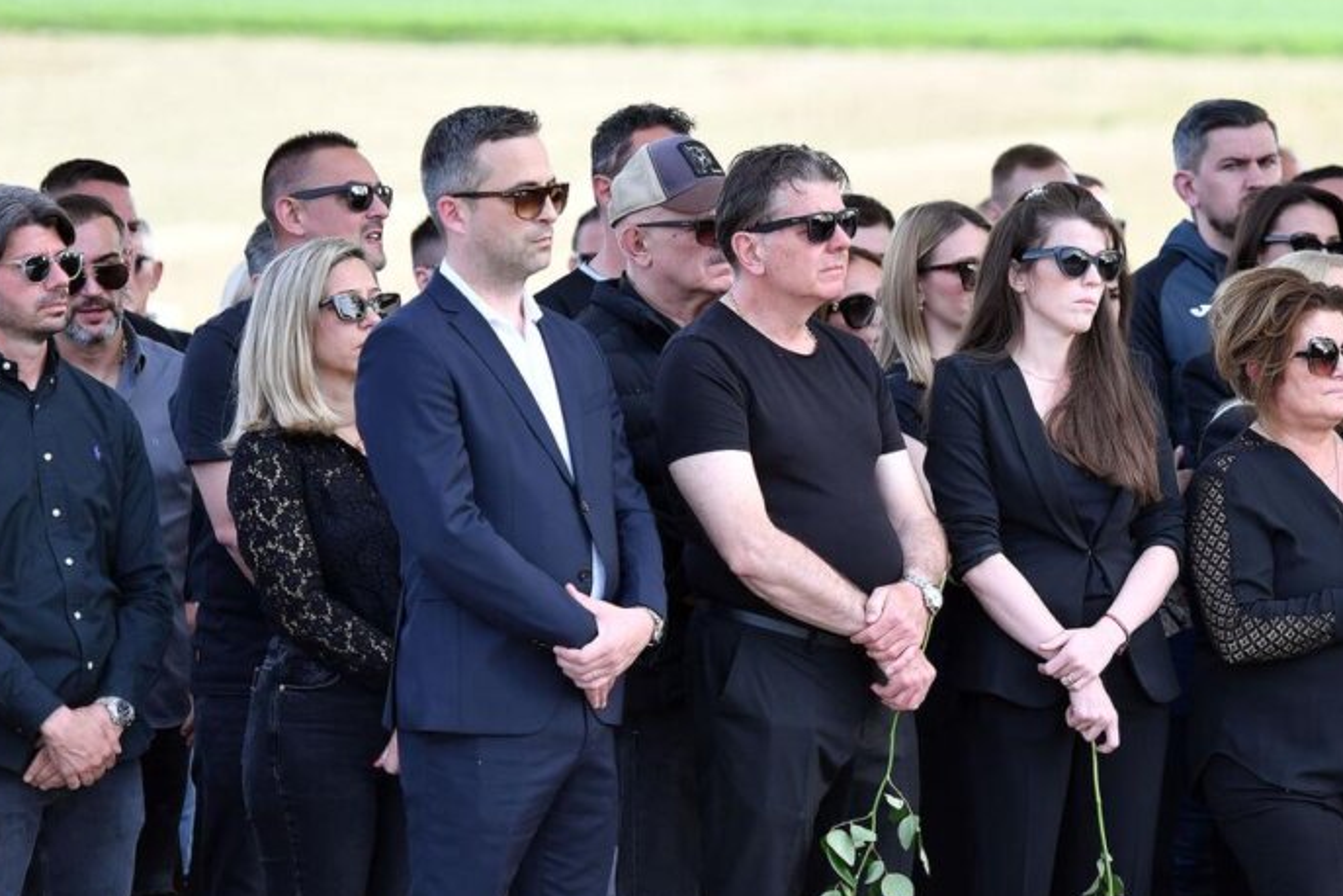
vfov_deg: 5.2
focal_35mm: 266
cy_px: 554
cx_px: 925
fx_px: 9923
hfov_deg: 7.7
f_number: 5
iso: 400
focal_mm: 145
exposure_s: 1/1000
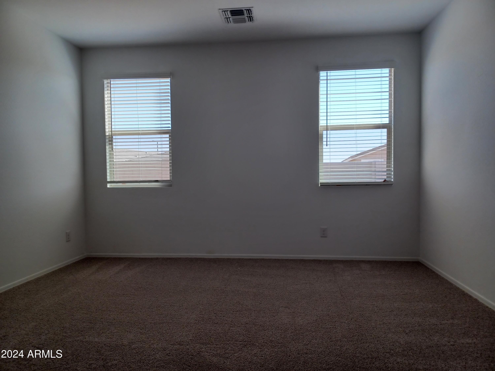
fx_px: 357
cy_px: 186
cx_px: 248
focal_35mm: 25
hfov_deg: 69.4
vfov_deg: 54.9
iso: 50
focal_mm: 4.6
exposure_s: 1/60
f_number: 1.8
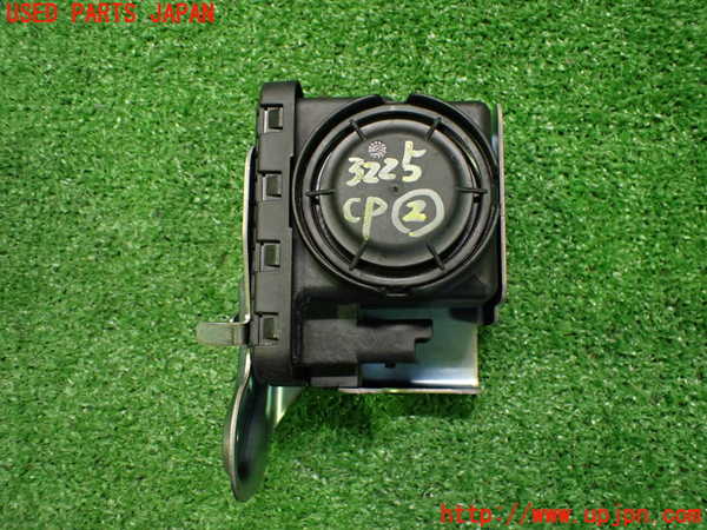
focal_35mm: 30
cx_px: 354
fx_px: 613
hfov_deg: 60.0
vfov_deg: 46.8
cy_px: 265
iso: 800
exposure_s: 1/60
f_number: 2.3
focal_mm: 5.4
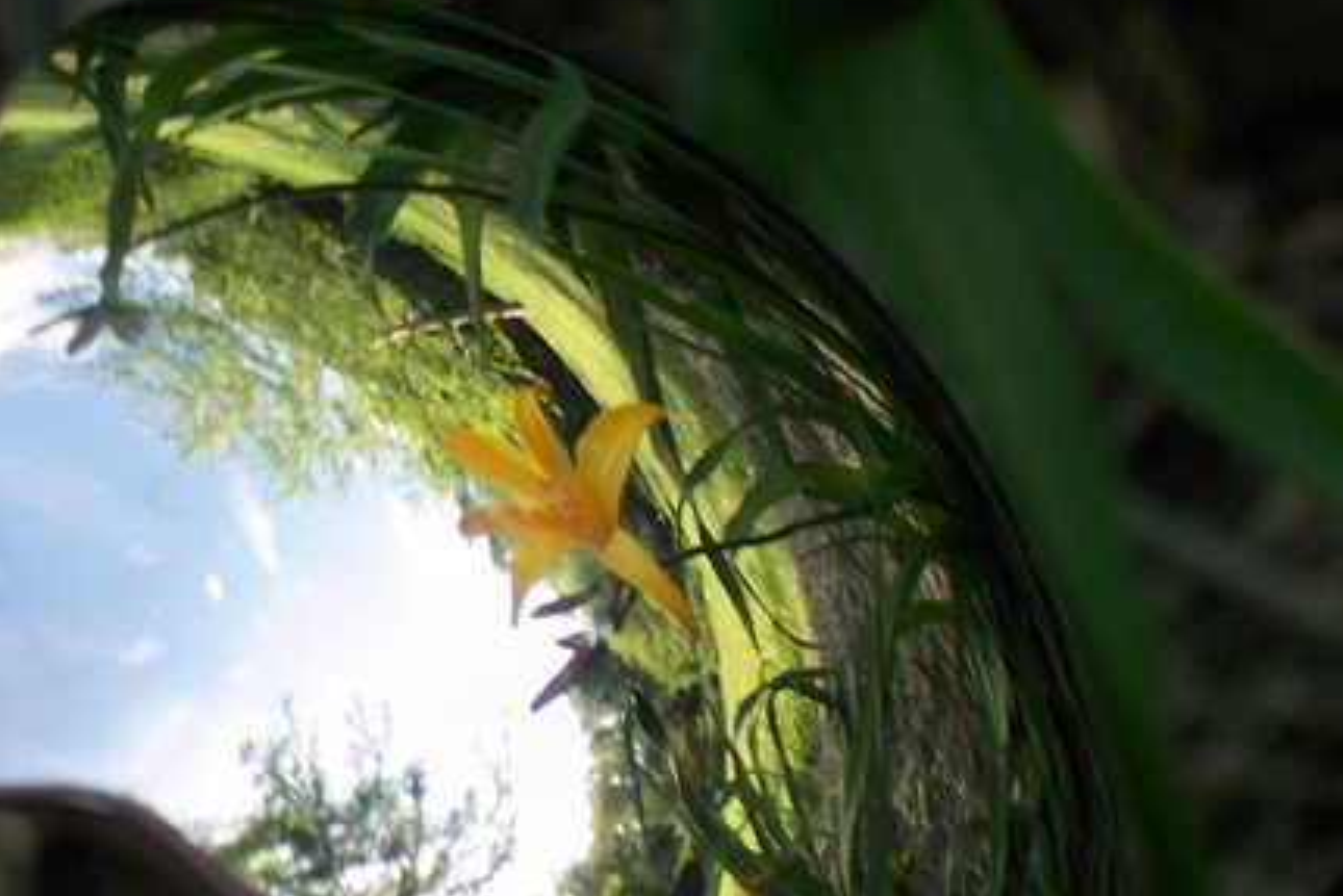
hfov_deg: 10.9
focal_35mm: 188
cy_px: 620
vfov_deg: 7.3
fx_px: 7015
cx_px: 437
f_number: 4.8
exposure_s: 1/250
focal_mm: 16.8
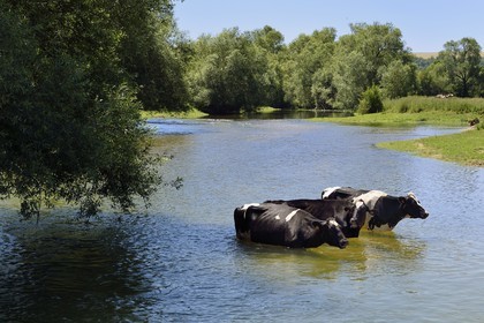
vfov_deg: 16.7
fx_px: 1102
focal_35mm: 82
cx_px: 242
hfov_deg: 24.8
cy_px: 162
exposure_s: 1/250
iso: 200
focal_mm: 82
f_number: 10
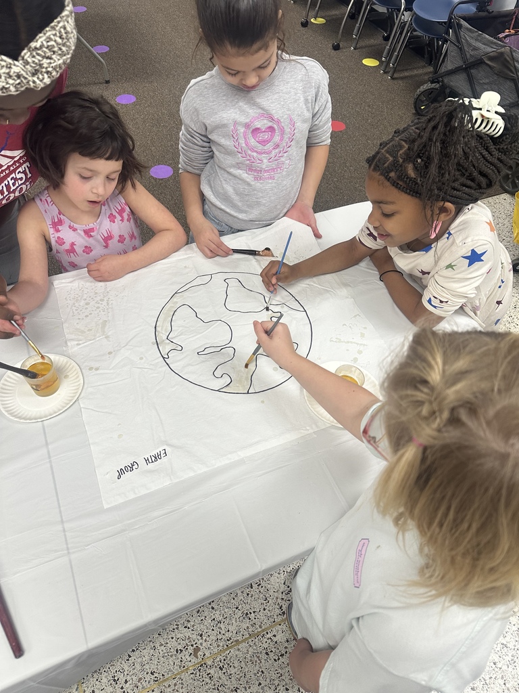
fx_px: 480
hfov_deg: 56.8
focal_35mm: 24
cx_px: 260
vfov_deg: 71.6
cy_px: 346
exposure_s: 1/120
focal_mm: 6.86
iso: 160
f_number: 1.78
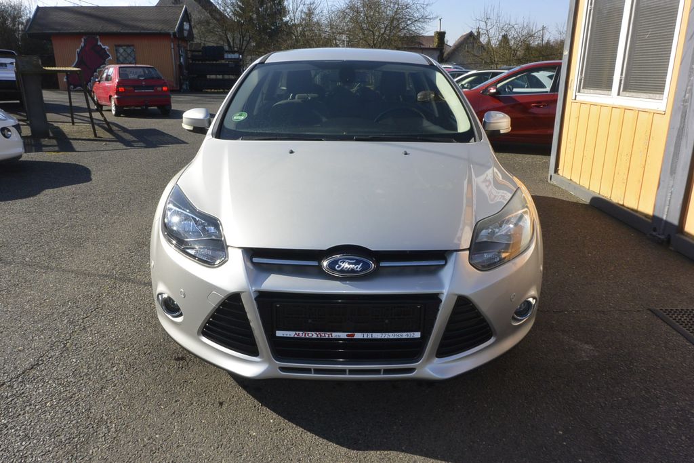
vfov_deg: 47.9
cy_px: 232
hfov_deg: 67.4
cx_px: 347
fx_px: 521
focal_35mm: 27
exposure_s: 1/250
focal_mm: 10
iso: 160
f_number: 9
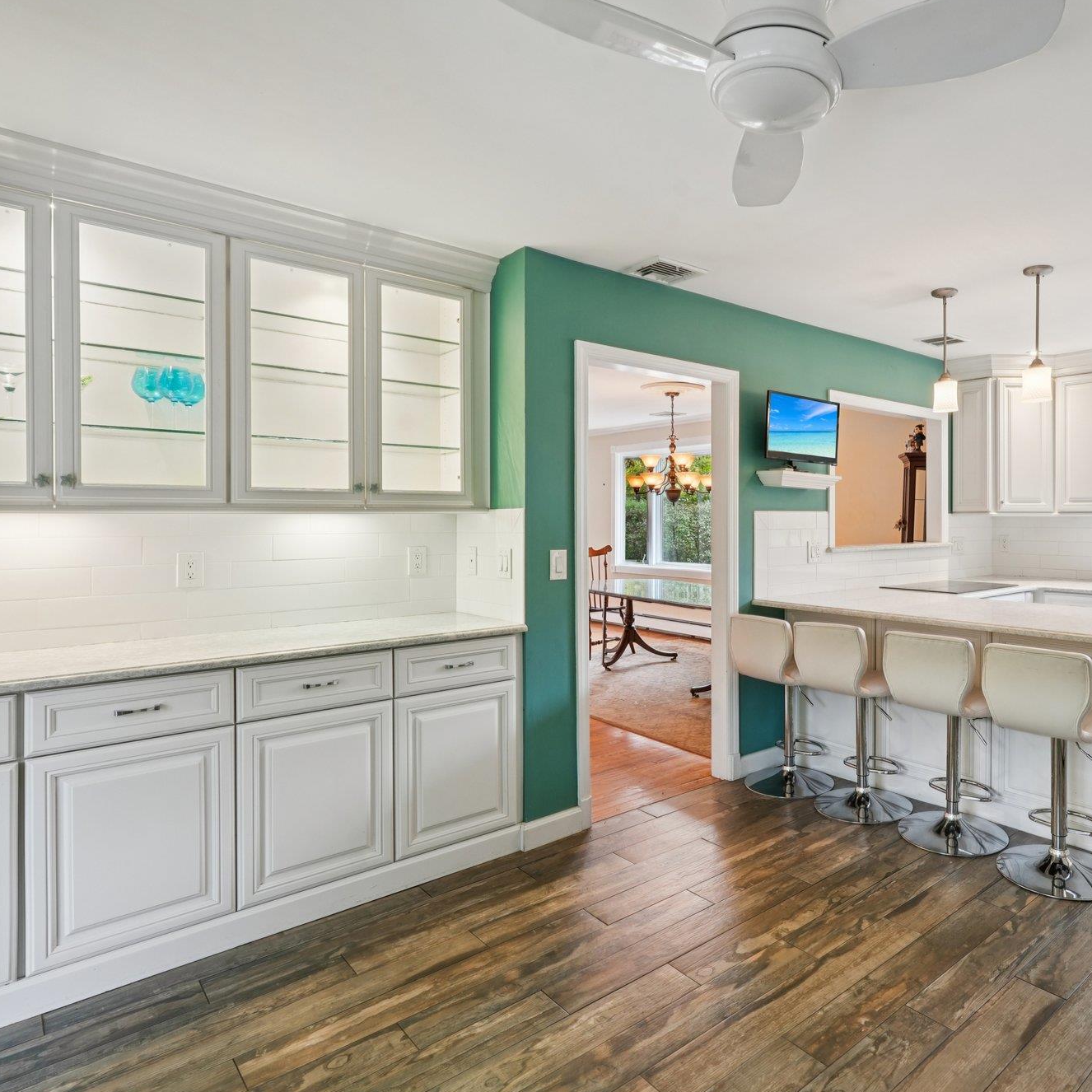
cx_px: 747
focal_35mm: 21
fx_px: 749
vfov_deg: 72.1
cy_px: 552
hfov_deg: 69.6
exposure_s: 1/6
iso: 400
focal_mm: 16
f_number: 8
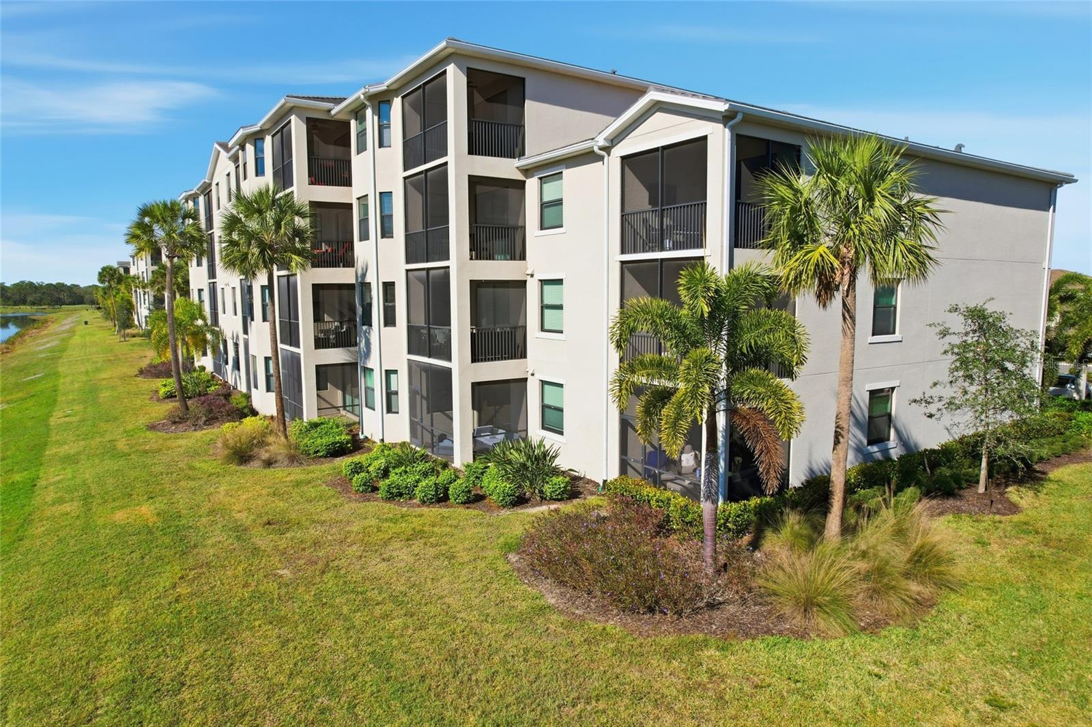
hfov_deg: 78.6
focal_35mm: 22
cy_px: 364
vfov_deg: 57.2
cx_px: 546
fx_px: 667
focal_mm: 8.4
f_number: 2.8
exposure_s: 1/1000
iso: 100
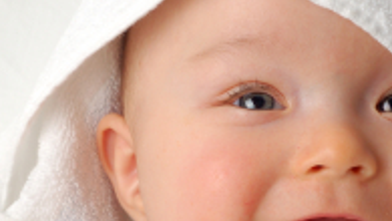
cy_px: 237
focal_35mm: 171
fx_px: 1779
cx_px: 104
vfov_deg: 7.1
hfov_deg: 12.5
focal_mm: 50
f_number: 8
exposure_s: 1/125
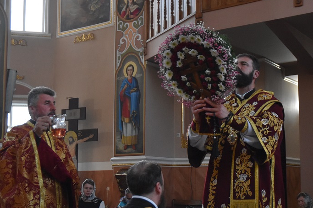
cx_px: 196
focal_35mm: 61
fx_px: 528
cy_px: 121
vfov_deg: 22.3
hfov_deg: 32.9
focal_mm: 27
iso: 2500
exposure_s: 1/125
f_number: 3.8
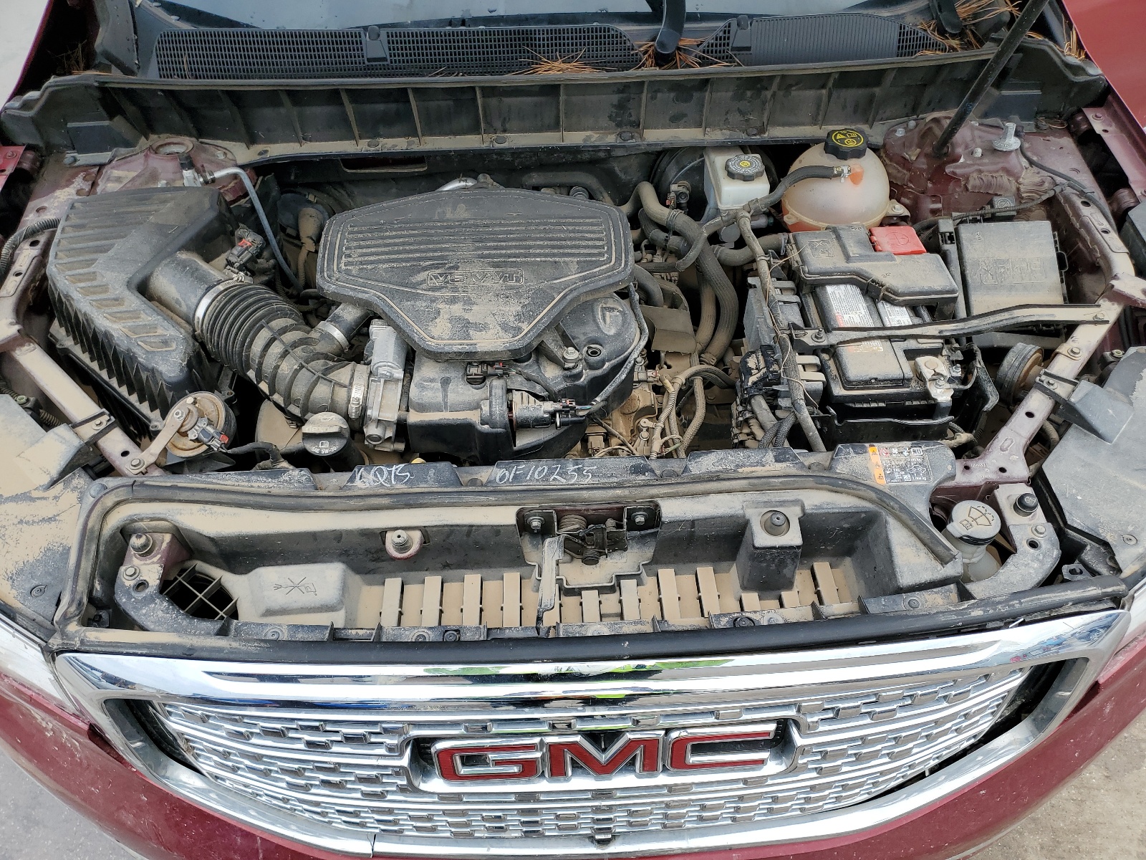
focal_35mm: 26
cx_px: 573
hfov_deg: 67.3
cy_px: 430
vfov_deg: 53.1
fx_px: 861
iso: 50
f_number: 1.5
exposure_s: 1/909
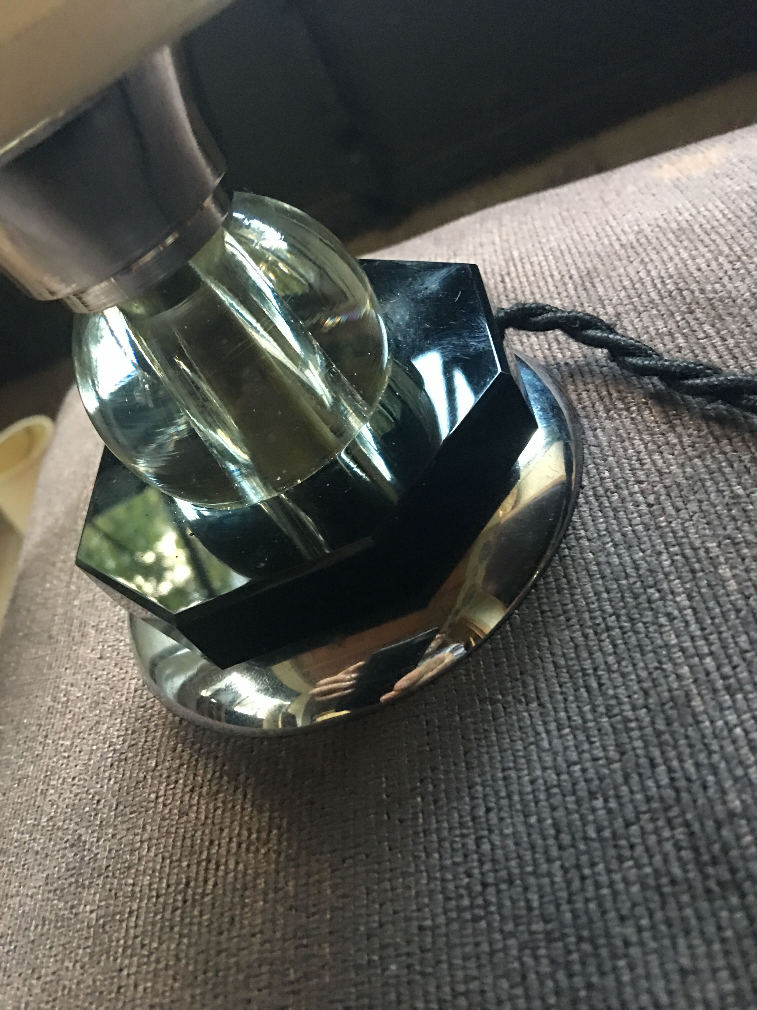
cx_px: 378
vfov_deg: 61.7
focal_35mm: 29
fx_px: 846
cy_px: 505
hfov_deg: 48.2
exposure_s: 1/8
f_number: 2.2
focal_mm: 4.15
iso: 125
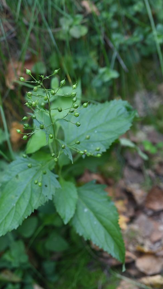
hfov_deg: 10.6
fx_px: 876
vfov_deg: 18.8
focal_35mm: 114
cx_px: 57
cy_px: 145
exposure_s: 1/125
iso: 200
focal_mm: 72
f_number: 4
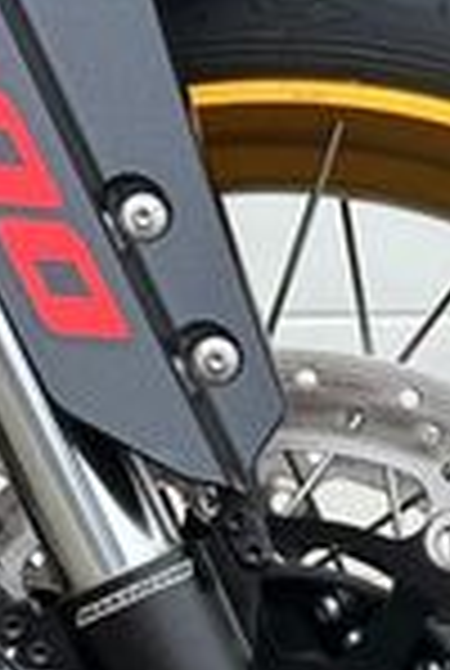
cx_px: 315
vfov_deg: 18.4
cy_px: 710
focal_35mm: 107
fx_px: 1997
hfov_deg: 12.8
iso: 80
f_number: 1.78
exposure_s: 1/121
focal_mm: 6.86
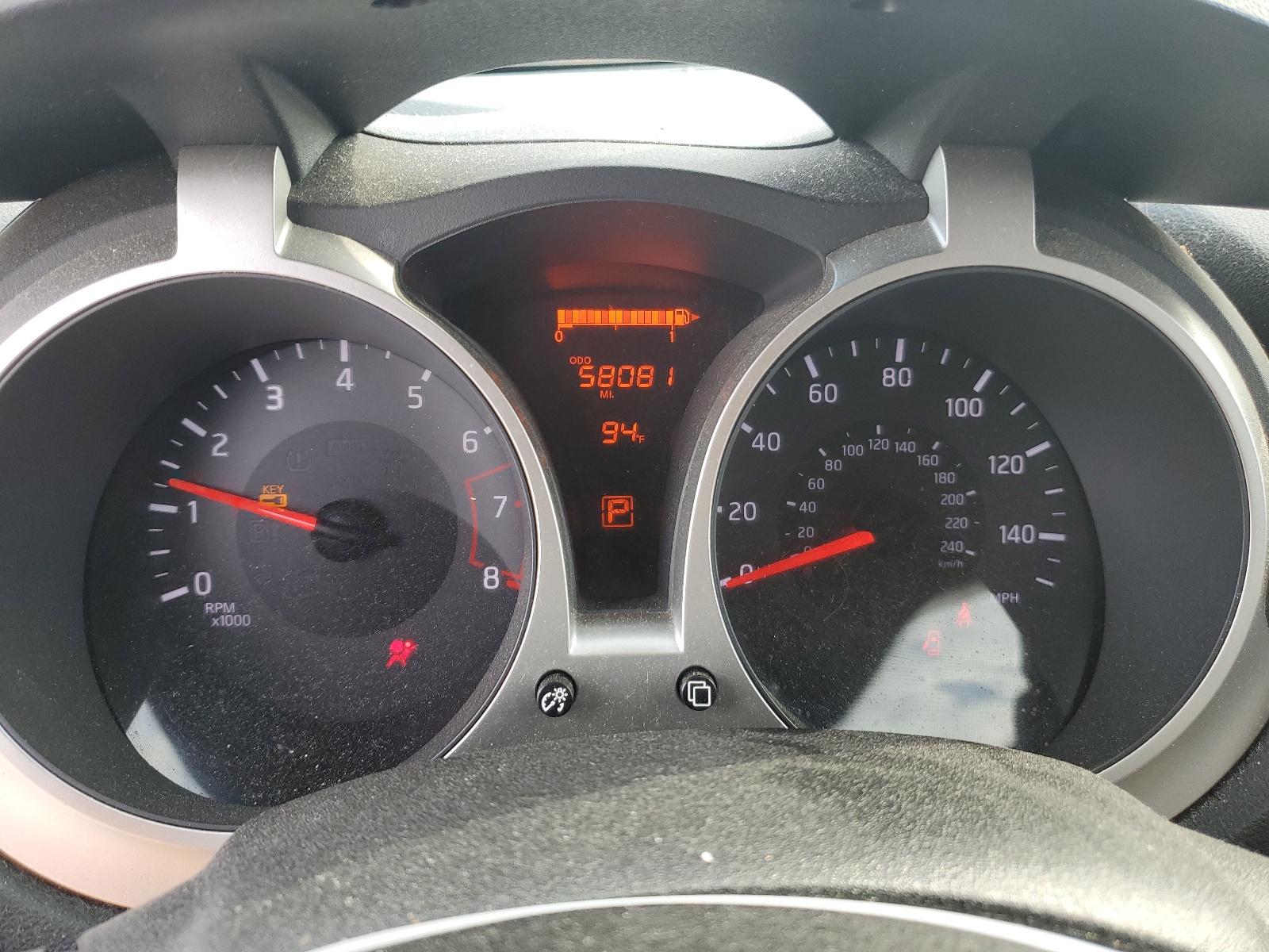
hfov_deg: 67.3
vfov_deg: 53.1
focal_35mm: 26
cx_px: 634
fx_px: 953
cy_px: 476
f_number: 1.5
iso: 51
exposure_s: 1/120
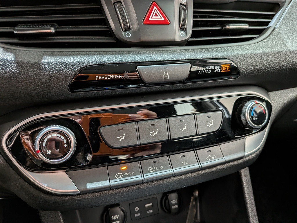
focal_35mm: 24
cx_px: 148
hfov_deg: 71.6
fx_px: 206
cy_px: 112
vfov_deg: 56.8
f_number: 1.7
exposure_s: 1/16.7
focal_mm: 4.53
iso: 31
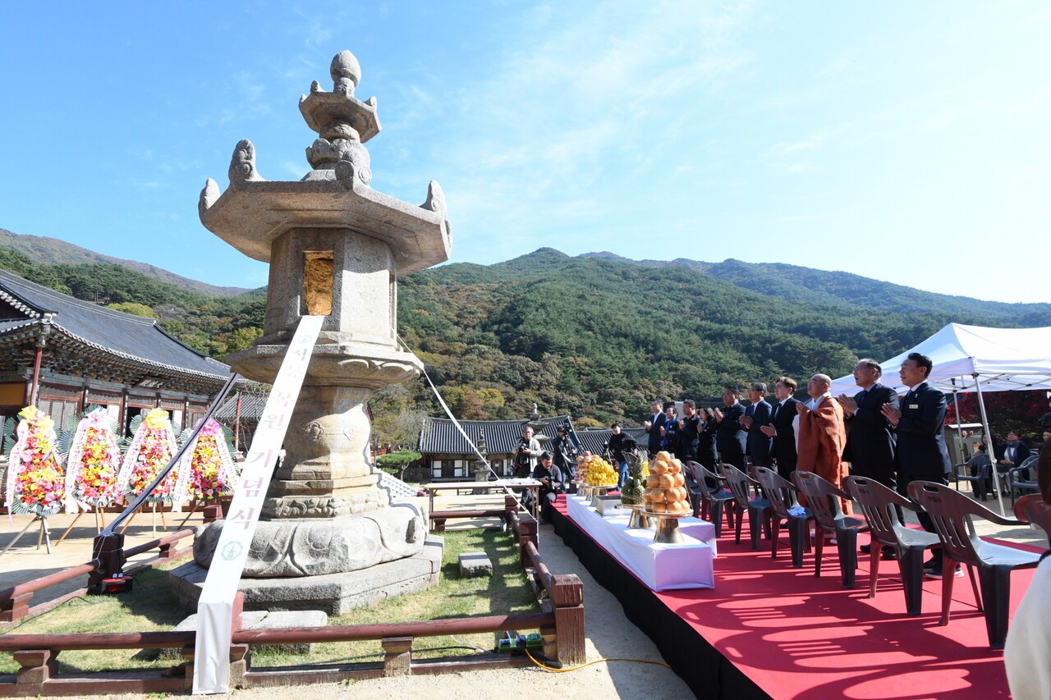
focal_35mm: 16
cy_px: 350
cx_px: 526
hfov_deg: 96.7
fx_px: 467
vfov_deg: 73.7
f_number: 11
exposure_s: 1/400
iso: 1000
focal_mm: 16
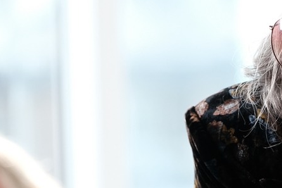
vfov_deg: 1.8
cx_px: 333
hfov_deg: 2.8
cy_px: 281
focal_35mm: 746
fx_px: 5845
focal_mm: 115
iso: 200
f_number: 2.8
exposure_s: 1/125
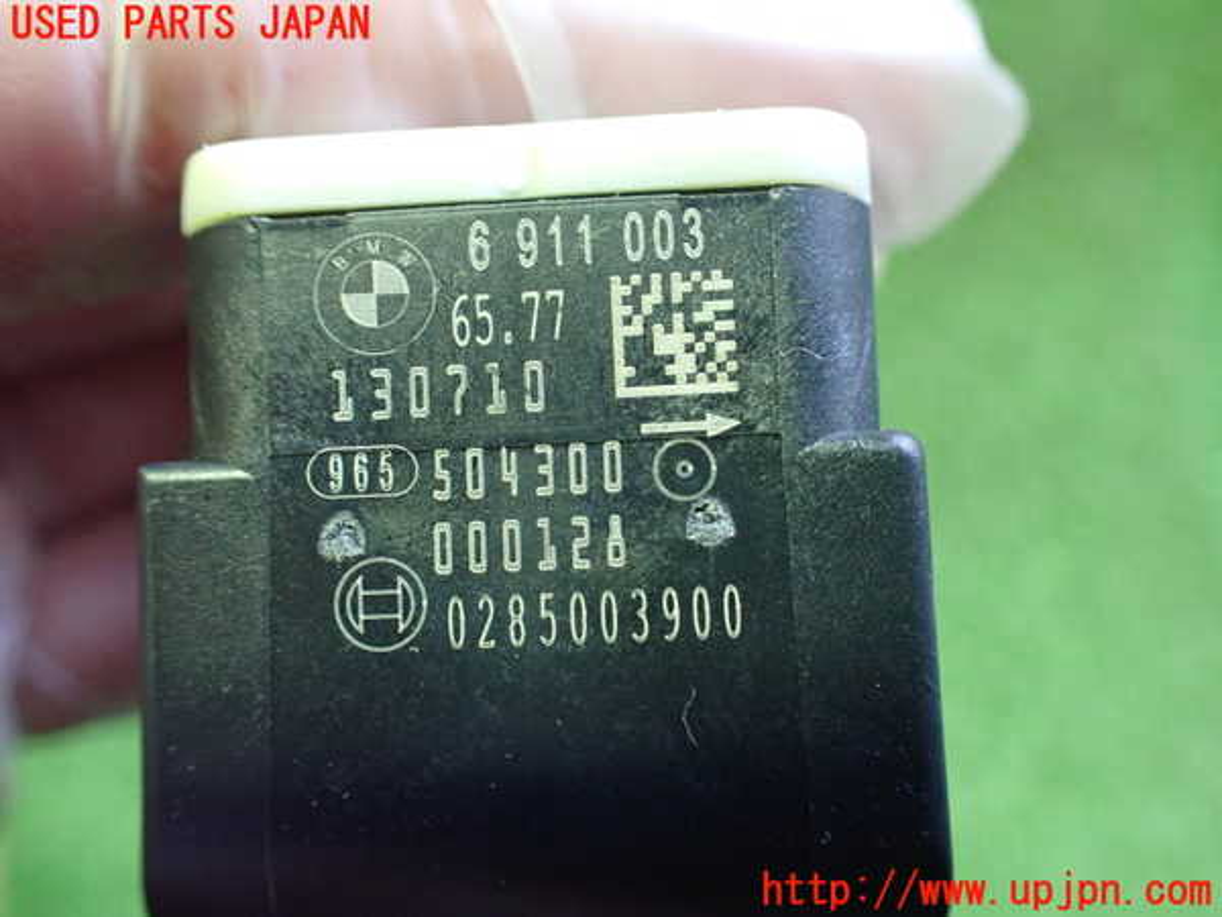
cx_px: 611
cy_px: 458
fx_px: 1059
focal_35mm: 30
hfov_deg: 60.0
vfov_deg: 46.8
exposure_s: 1/30
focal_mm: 5.4
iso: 1000
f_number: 2.3
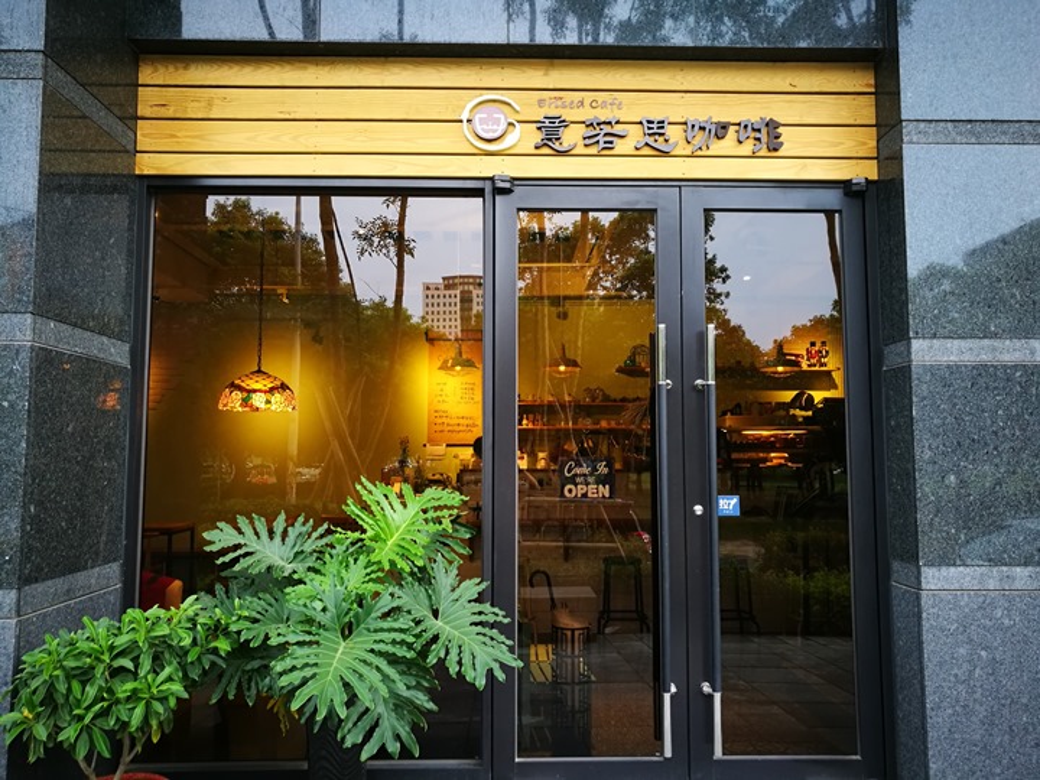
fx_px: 811
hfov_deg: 65.3
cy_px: 390
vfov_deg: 51.4
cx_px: 520
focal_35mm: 27
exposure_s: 1/40
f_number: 2.2
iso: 125
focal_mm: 4.5
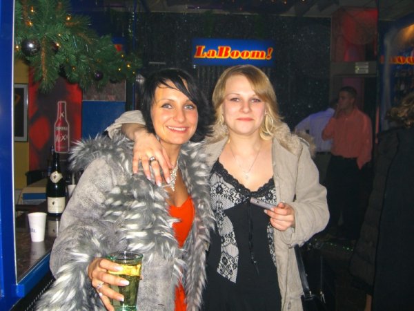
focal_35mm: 38
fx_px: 454
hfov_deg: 49.0
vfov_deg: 37.7
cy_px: 156
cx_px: 207
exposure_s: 1/60
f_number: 2.8
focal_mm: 7.9
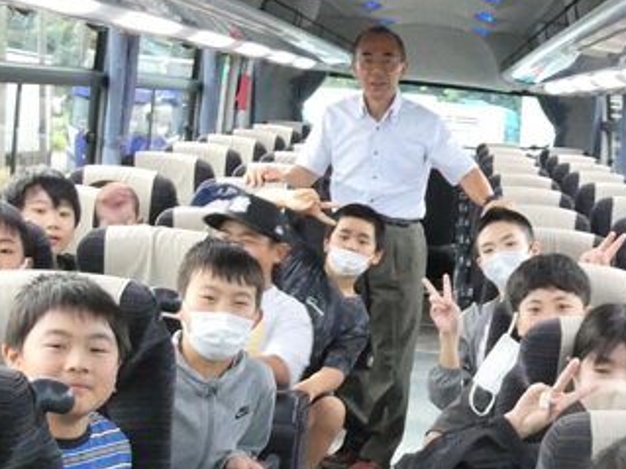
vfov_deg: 18.6
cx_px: 602
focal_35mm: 78
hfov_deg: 24.1
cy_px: 423
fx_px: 1410
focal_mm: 4.3
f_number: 3.3
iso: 500
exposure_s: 1/60
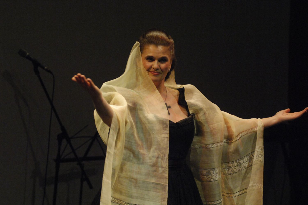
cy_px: 102
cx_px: 154
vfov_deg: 11.4
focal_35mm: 120
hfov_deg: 17.1
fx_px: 1025
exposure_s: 1/125
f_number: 3.2
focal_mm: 80
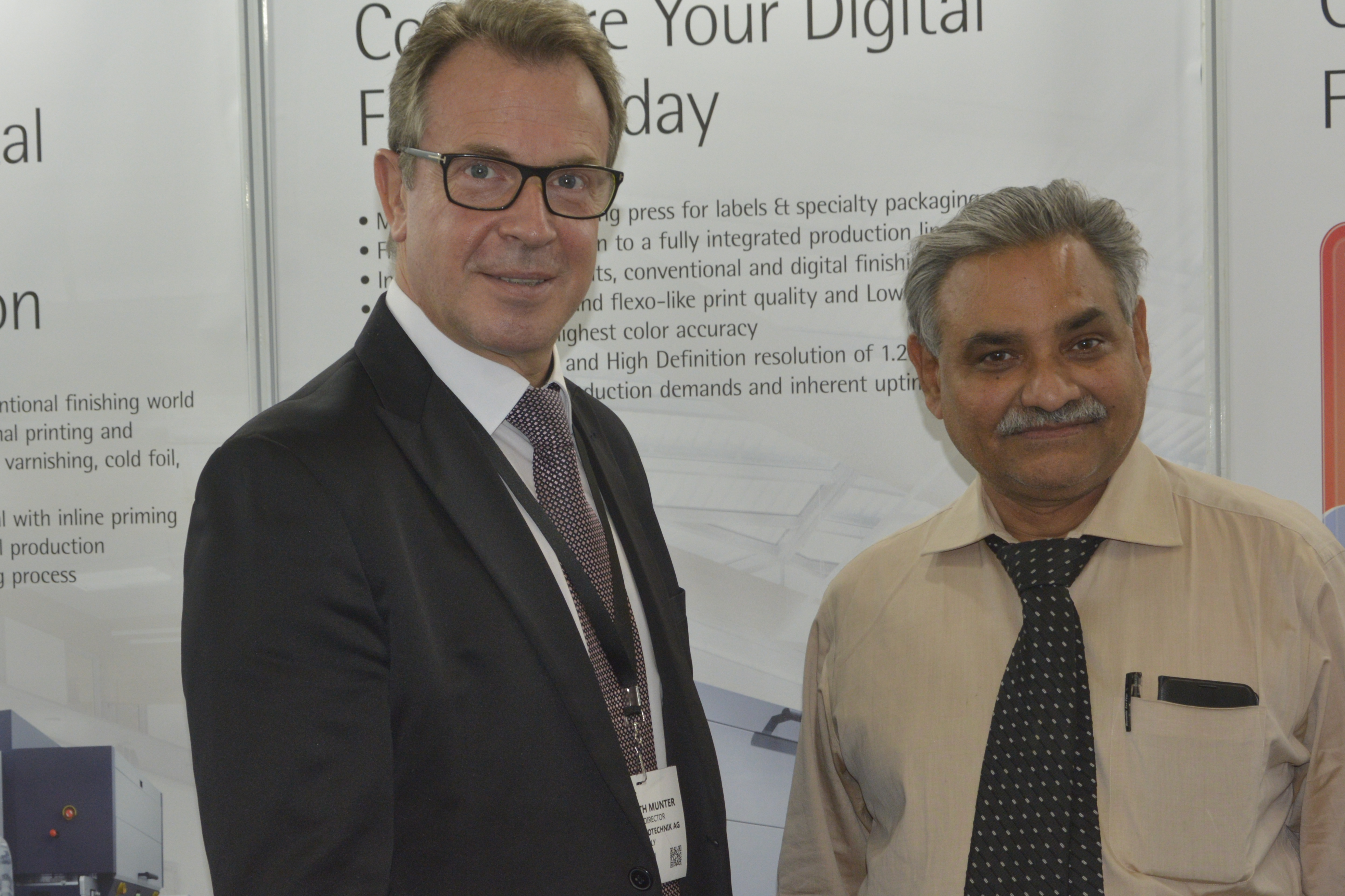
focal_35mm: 64
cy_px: 650
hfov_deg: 31.4
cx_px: 602
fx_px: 2391
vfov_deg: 21.1
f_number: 5
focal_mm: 28
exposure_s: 1/60
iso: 800
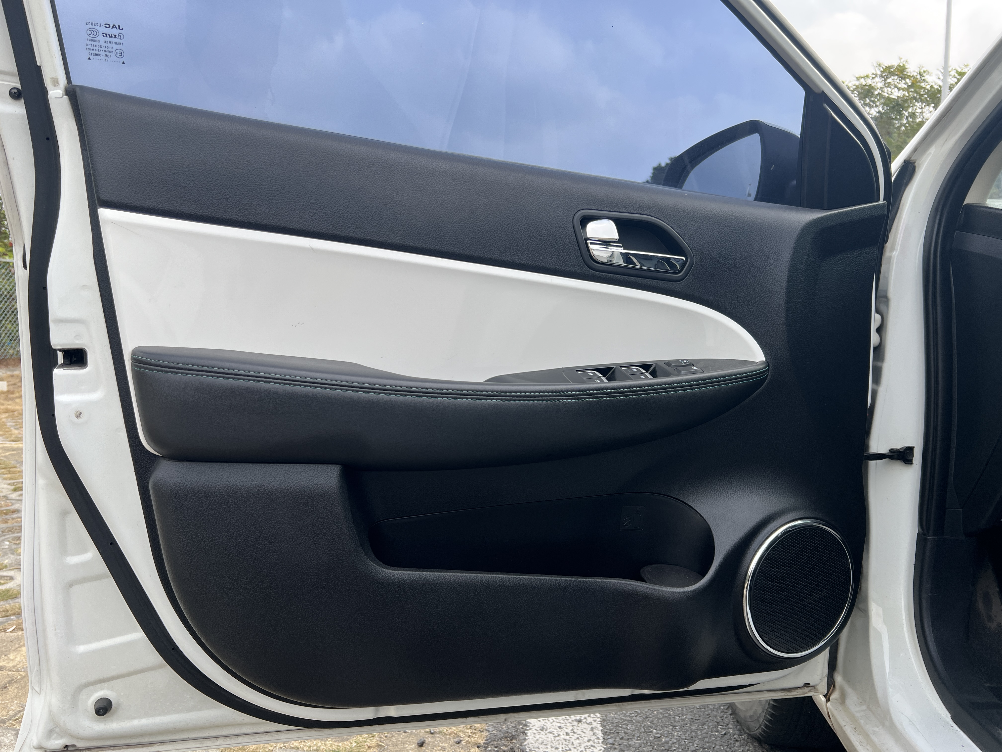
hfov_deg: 67.3
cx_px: 501
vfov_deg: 53.1
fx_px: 753
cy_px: 376
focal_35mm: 26
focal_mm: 5.7
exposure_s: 1/1238
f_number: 1.5
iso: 50
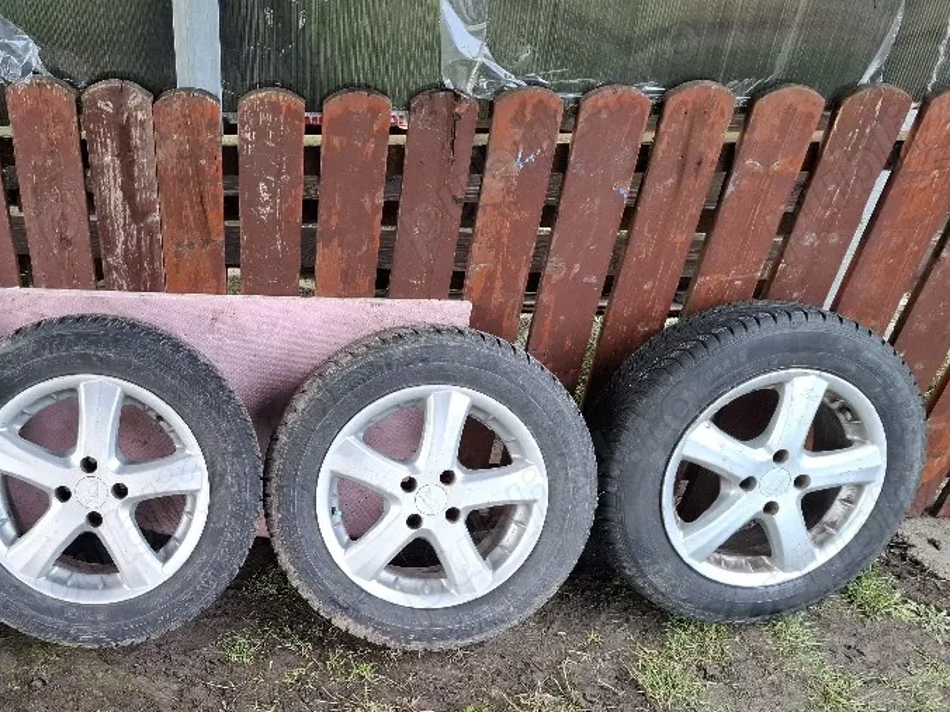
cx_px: 278
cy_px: 510
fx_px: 933
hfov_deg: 52.4
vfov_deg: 40.9
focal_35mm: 34
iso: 50
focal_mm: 5.54
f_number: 1.8
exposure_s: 1/125
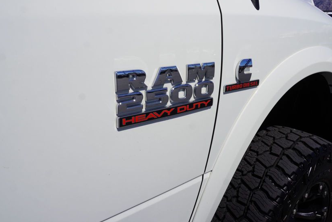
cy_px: 103
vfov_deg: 43.6
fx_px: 277
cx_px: 180
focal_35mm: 30
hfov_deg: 61.8
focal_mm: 16
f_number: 10
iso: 100
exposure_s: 1/400
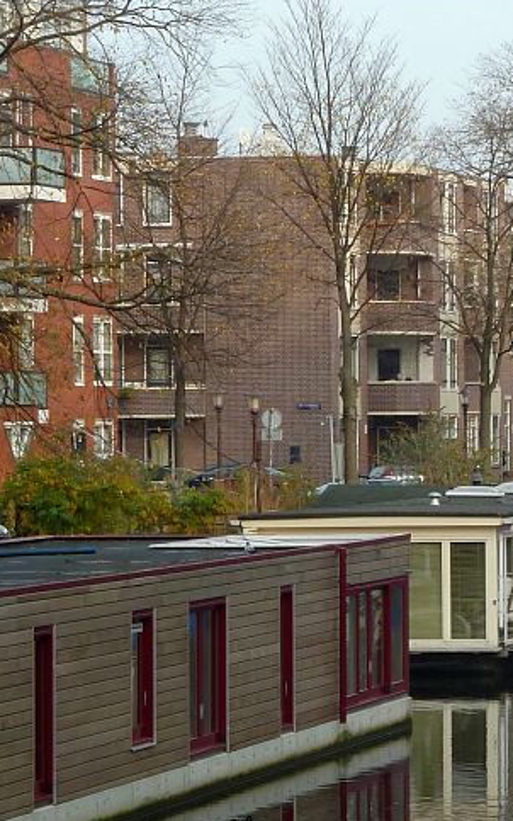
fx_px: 4517
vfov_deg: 10.4
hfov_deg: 6.4
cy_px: 444
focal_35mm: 202
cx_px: 783
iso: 80
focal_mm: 14.7
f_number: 4.3
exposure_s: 1/160
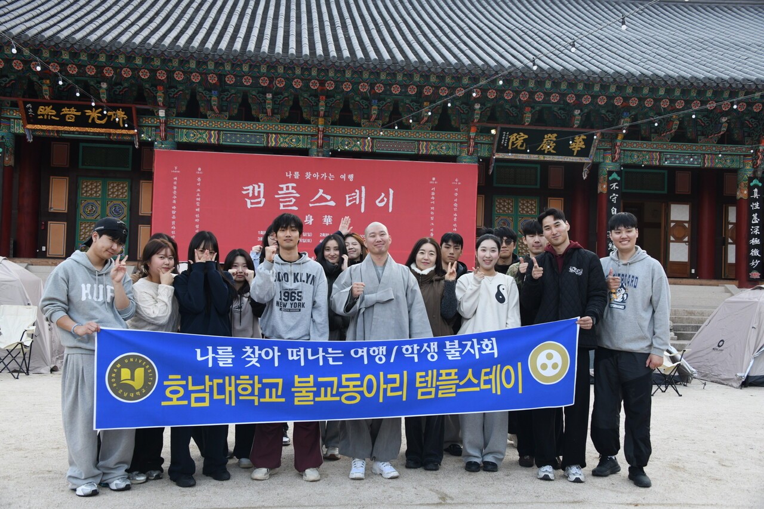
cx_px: 382
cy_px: 254
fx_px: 806
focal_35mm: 38
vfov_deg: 35.0
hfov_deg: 50.7
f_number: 6.3
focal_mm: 38
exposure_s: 1/250
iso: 1000
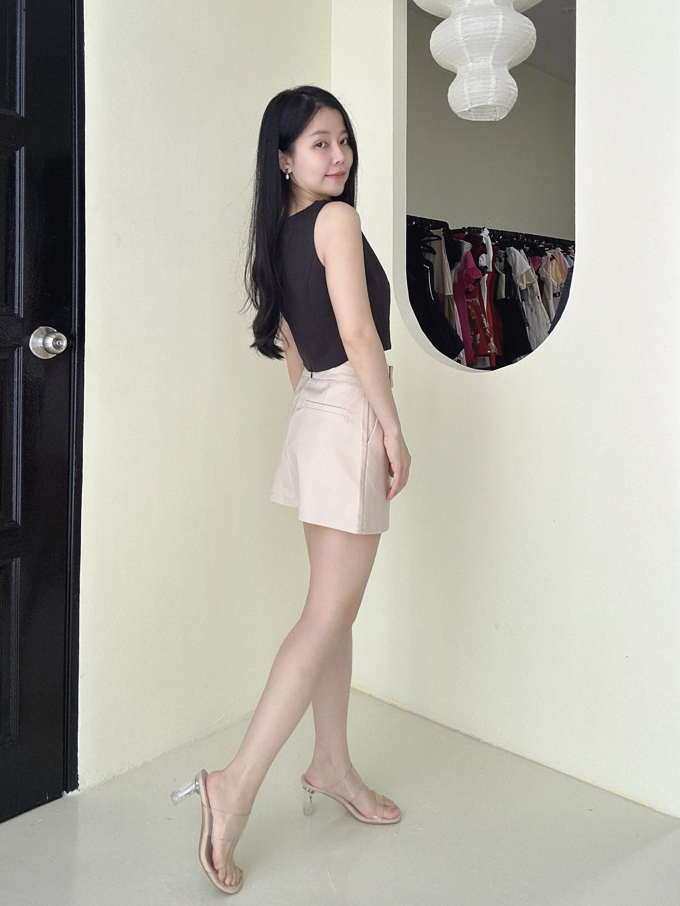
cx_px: 340
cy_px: 453
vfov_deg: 73.9
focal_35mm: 23
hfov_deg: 58.9
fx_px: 602
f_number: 1.9
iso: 80
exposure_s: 1/108
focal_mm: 2.69
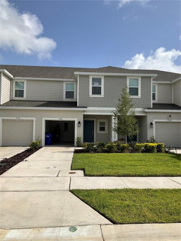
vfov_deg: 61.7
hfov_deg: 48.2
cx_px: 90
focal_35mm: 29
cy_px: 120
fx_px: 202
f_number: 1.8
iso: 25
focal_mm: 3
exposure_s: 1/3125
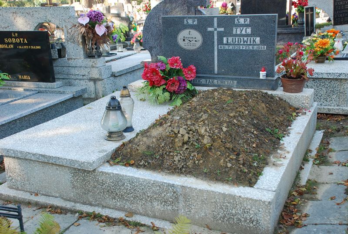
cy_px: 117
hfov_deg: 42.2
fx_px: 450
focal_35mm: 46
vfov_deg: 29.1
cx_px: 174
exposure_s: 1/100
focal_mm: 31
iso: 500
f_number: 8
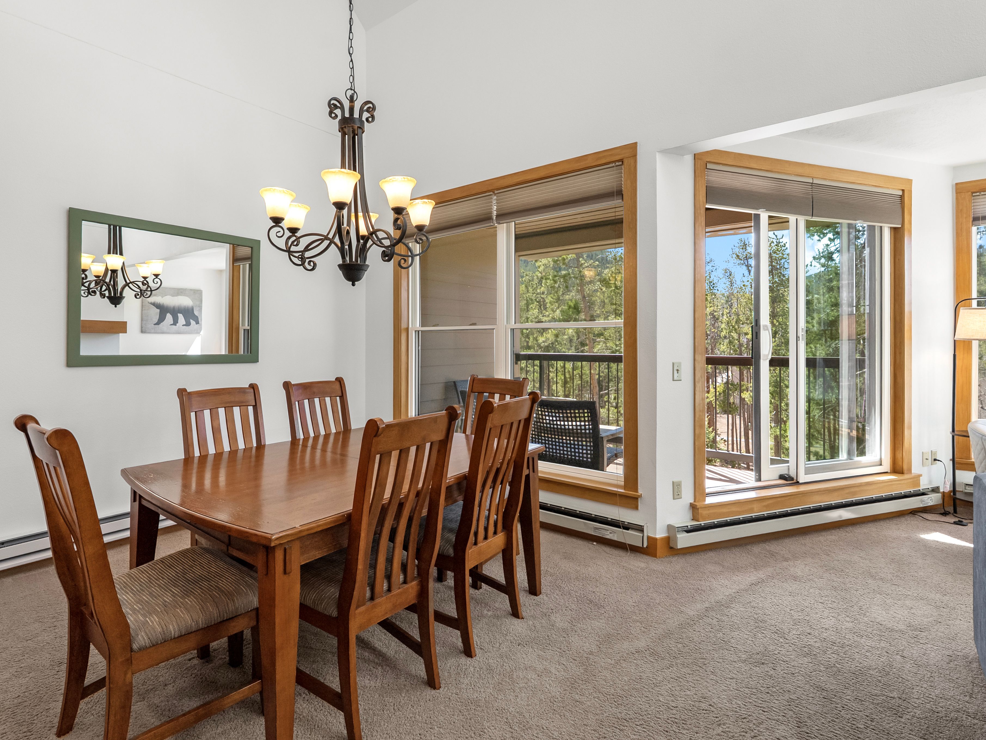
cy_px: 362
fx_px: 513
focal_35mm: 18
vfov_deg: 71.6
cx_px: 424
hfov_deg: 87.2
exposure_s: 1/250
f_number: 6.3
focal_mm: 16
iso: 640
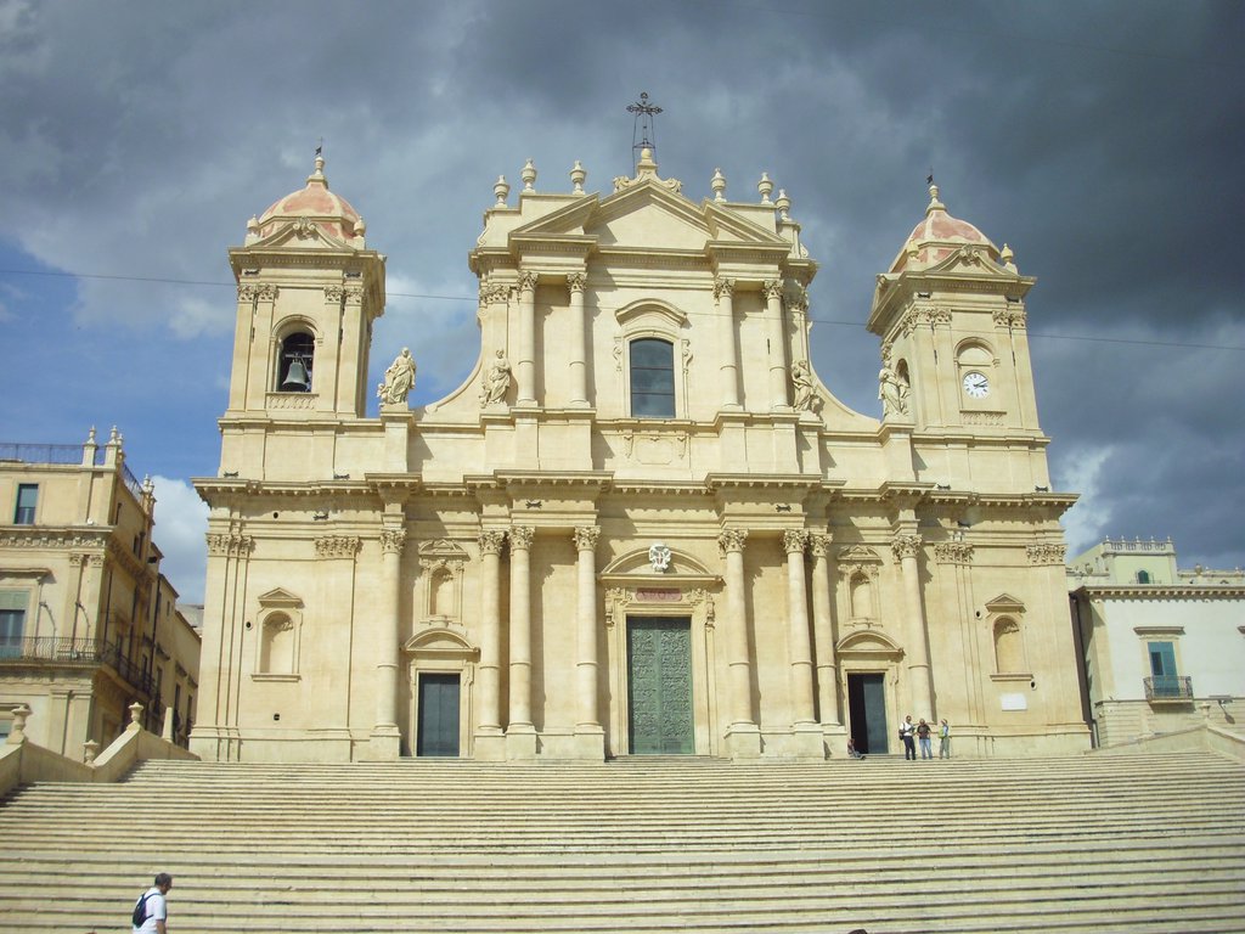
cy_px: 467
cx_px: 622
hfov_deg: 49.0
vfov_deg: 37.7
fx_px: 1367
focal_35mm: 38
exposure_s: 1/320
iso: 100
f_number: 8
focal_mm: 6.2
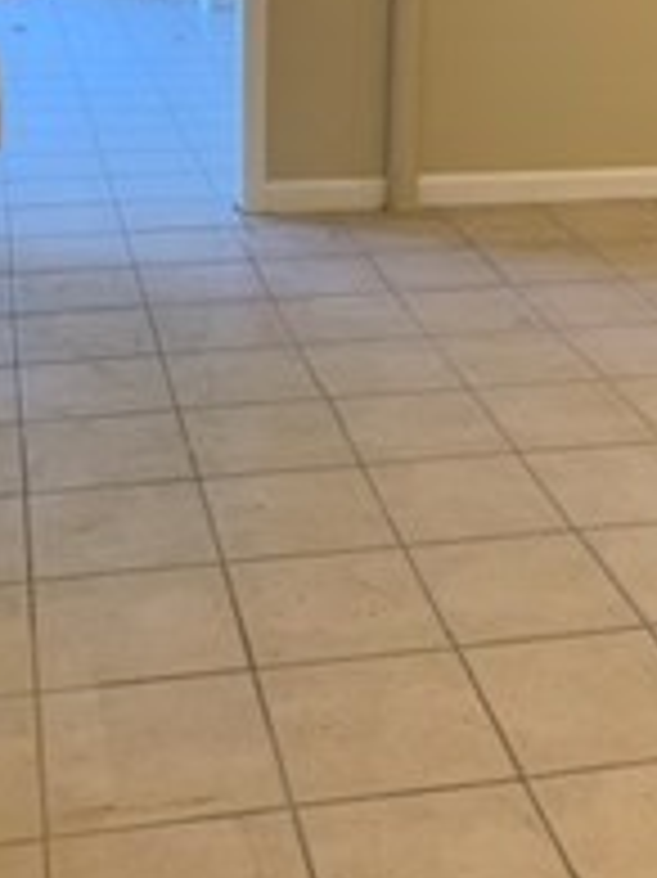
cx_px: 320
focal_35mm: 60
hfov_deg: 24.4
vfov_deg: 31.5
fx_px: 1520
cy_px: 189
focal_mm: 4.25
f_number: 1.8
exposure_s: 1/120
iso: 100
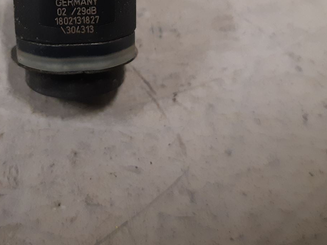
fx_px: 548
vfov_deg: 24.0
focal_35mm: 58
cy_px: -5
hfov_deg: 32.4
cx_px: 70
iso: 200
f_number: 1.7
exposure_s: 1/50
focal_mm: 3.93
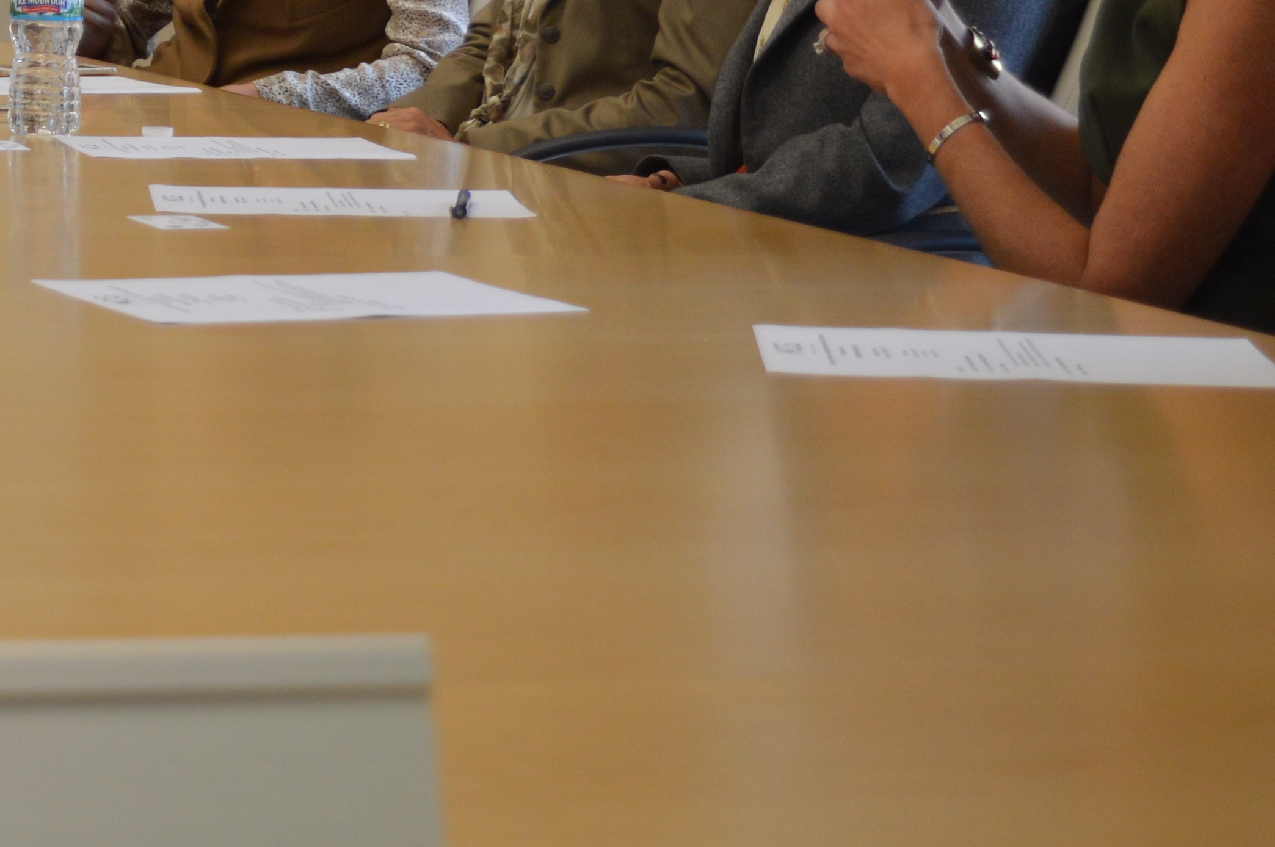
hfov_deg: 16.3
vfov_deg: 11.0
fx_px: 4281
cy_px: -353
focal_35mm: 121
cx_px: -260
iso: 400
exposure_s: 1/80
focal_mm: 28
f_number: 4.5
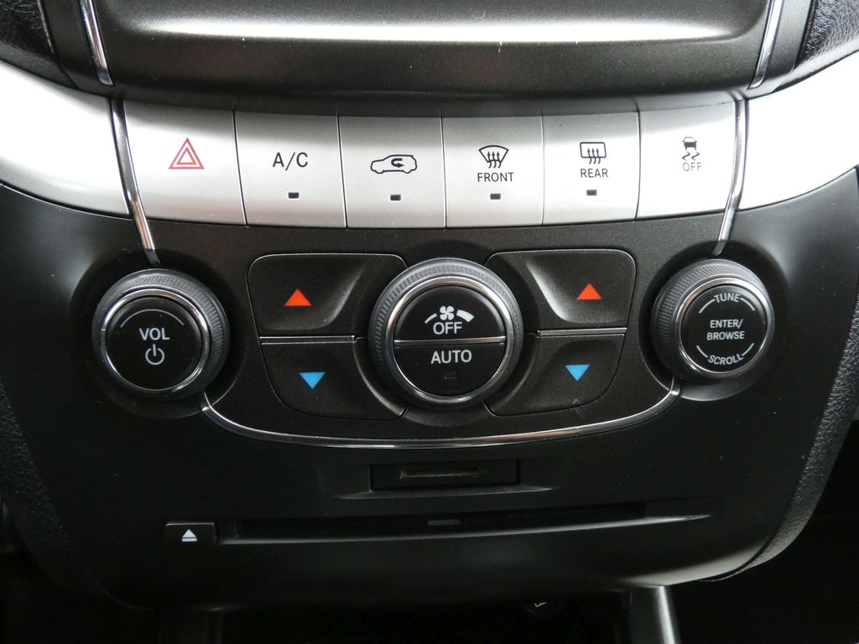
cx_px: 430
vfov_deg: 42.9
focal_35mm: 33
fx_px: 819
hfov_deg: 55.4
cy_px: 322
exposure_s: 1/80
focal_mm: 6
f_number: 5.6
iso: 800
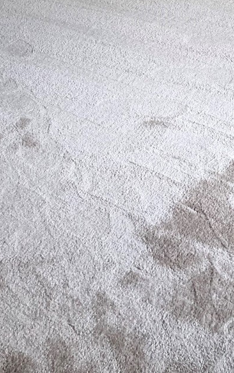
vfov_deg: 27.0
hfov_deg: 18.0
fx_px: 734
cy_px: -2
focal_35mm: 72
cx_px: 163
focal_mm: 3.99
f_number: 1.8
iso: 20
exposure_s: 1/40
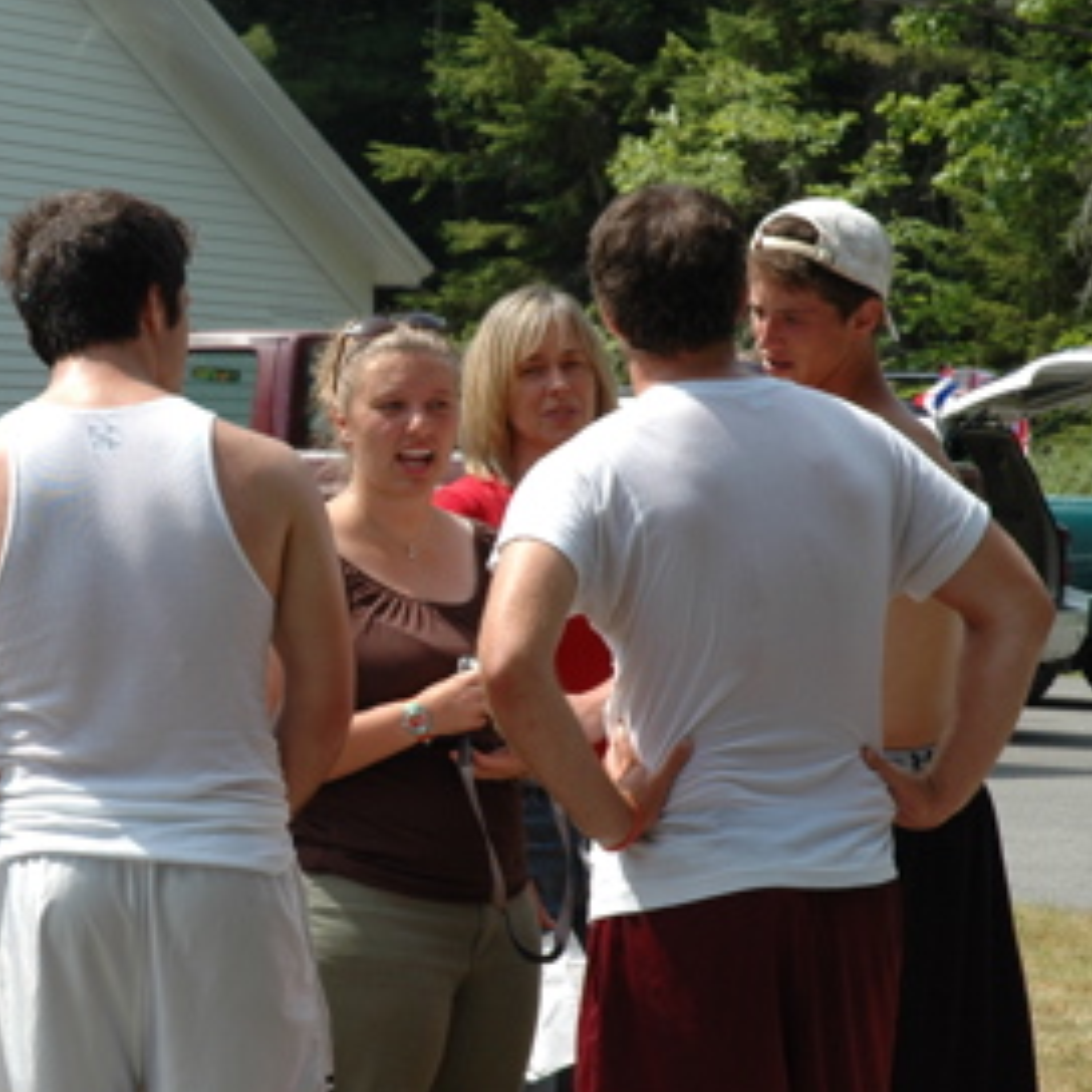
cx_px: 217
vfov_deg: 10.6
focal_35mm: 165
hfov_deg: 10.6
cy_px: 524
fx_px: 5889
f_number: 8
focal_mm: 55
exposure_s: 1/250
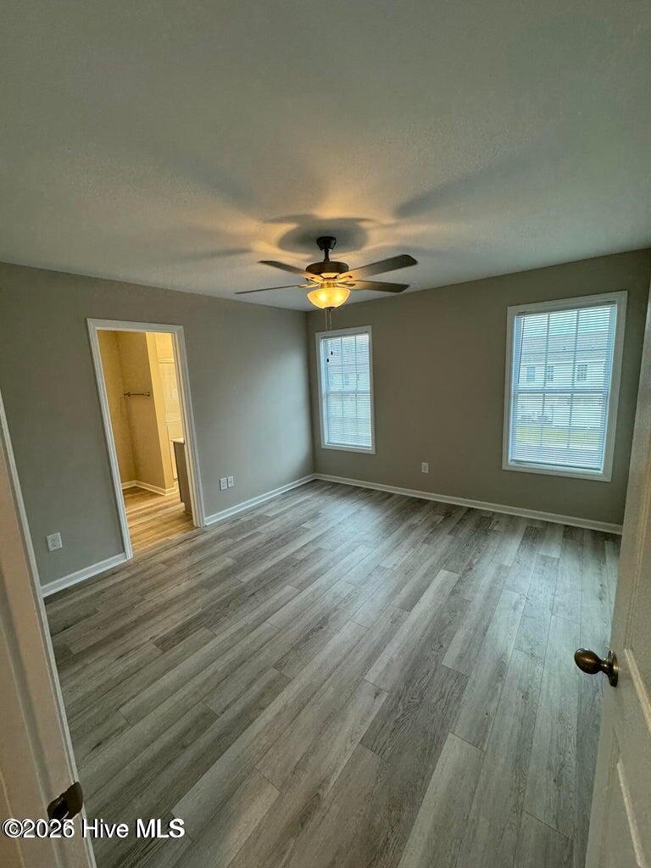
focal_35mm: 14
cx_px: 326
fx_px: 351
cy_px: 434
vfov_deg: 102.1
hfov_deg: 85.7
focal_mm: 2.22
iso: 160
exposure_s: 1/120
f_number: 2.2
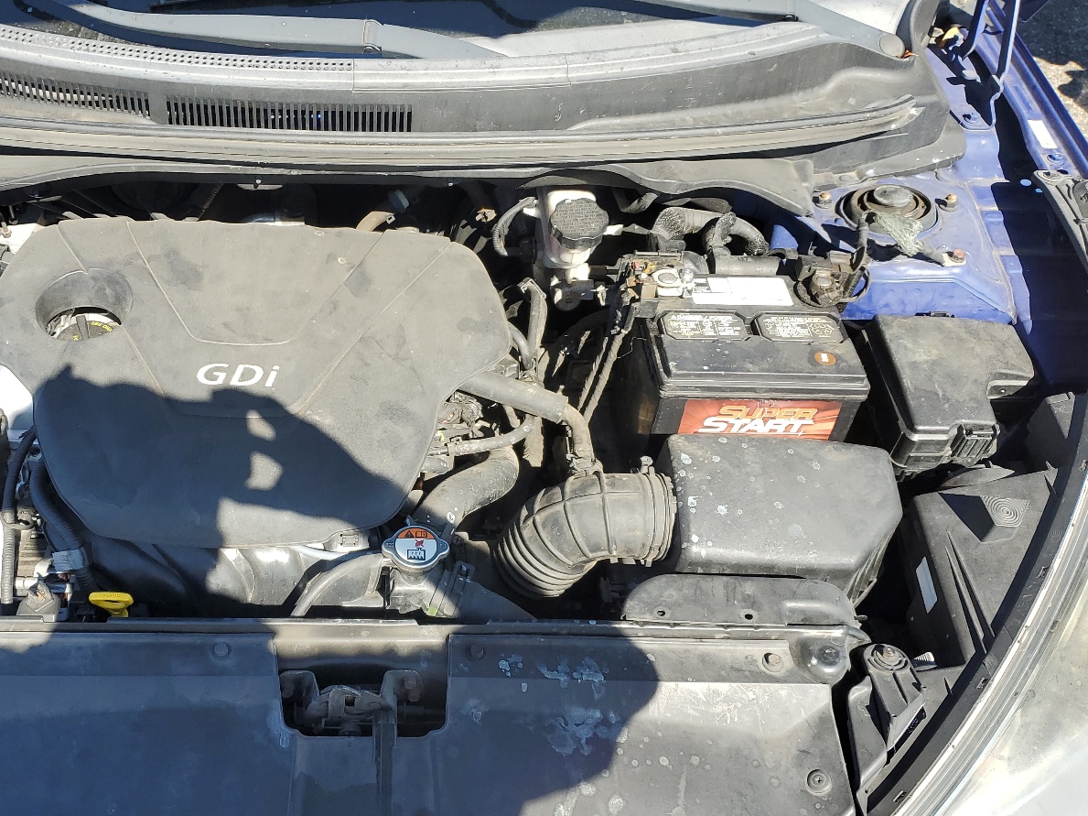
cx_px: 359
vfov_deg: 40.6
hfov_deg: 51.6
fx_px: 1100
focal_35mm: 35
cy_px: 457
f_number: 1.5
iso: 50
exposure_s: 1/1000
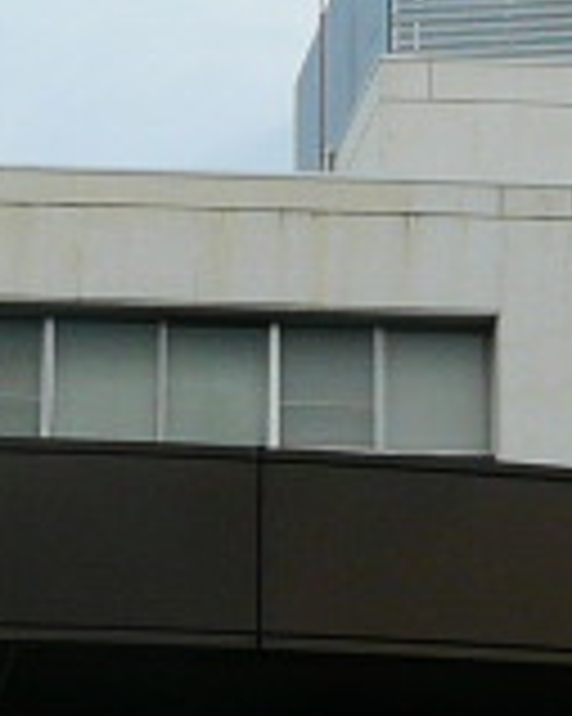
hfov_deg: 8.6
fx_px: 3749
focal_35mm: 177
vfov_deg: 10.9
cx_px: -104
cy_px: 522
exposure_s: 1/200
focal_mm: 4.6
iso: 100
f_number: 5.6
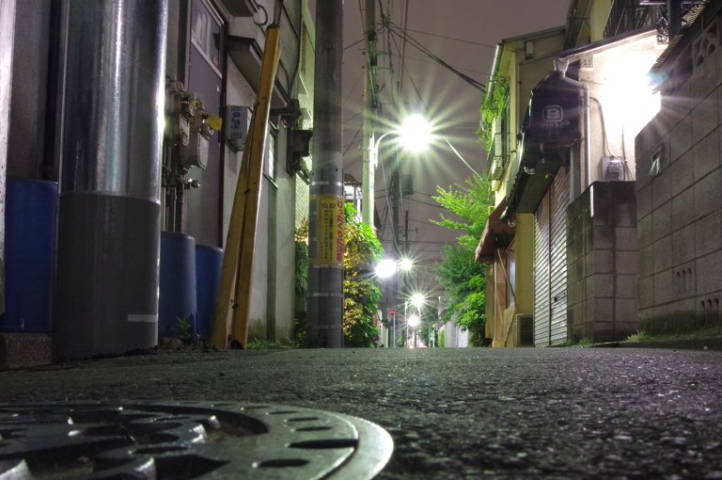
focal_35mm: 40
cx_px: 402
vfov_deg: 33.0
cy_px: 318
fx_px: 801
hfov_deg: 48.4
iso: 1600
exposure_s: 10
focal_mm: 20
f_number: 22
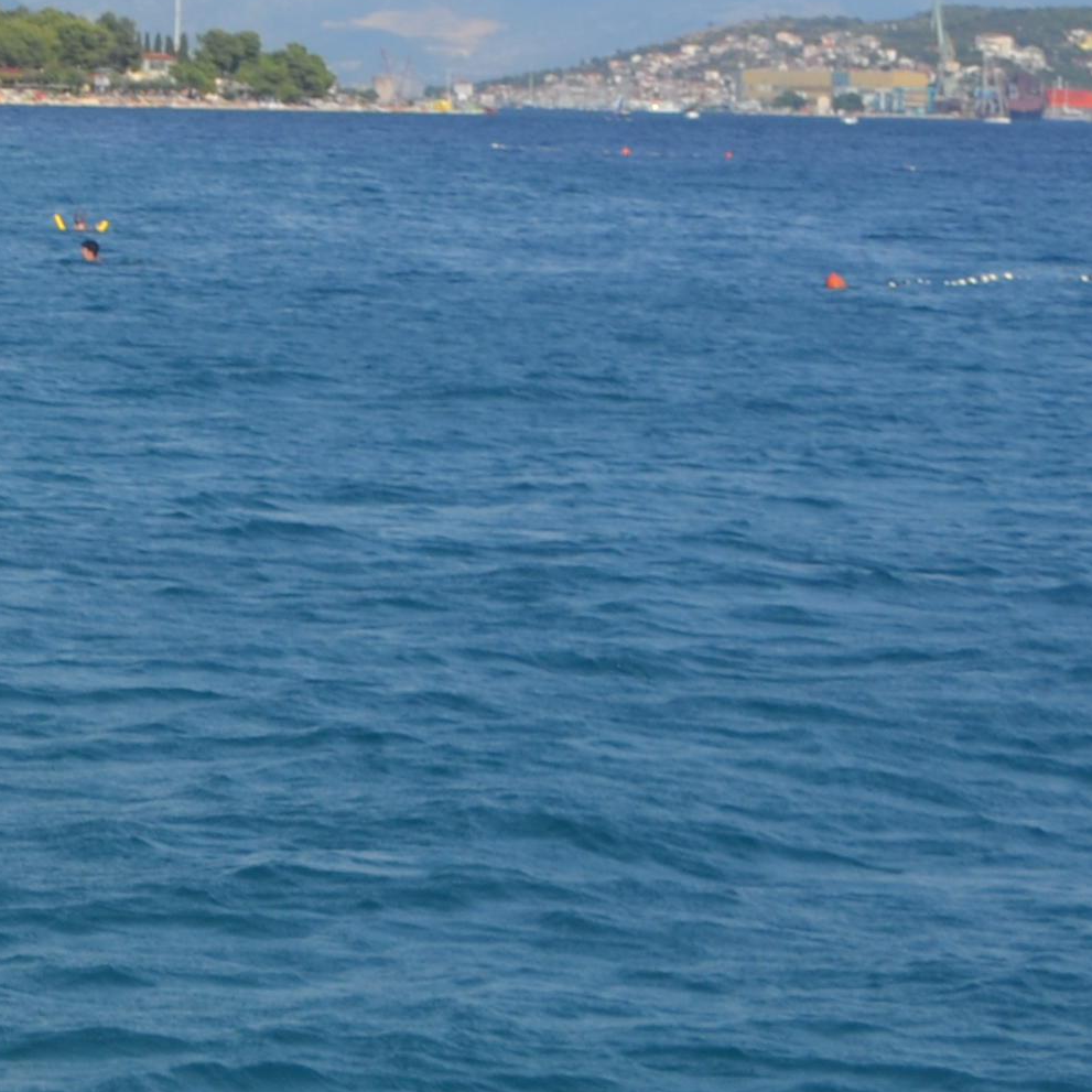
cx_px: -1135
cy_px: -527
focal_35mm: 166
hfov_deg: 9.8
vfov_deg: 10.2
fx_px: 5925
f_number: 6.3
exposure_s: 1/160
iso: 100
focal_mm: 28
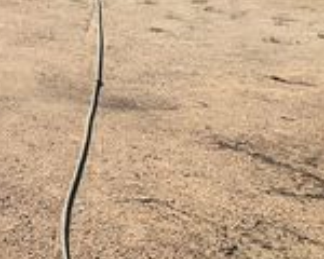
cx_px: -186
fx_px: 748
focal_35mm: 78
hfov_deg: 20.3
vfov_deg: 18.6
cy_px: -53
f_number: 1.78
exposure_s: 1/7042
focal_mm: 6.86
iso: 80
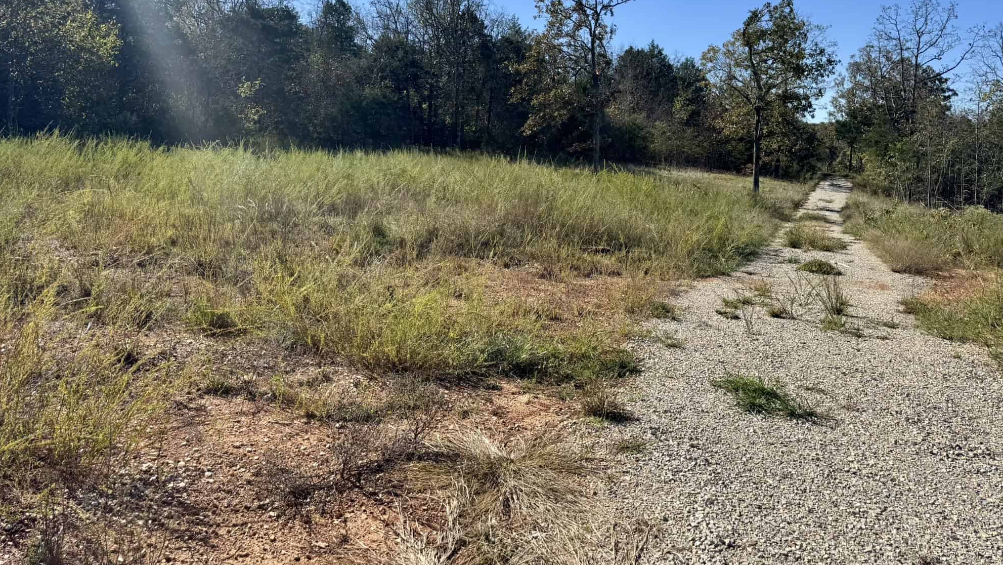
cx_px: 505
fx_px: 718
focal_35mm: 27
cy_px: 183
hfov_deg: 69.9
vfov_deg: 42.3
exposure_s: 1/4608
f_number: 1.8
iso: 80
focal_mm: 6.8
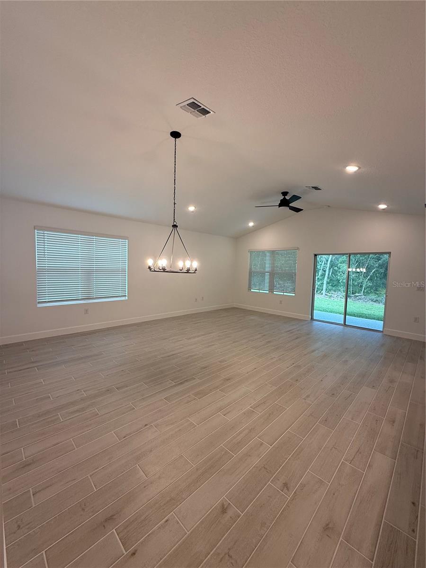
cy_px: 284
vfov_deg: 102.1
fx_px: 230
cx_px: 213
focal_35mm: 14
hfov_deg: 85.7
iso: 100
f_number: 2.2
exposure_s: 1/120
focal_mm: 2.22
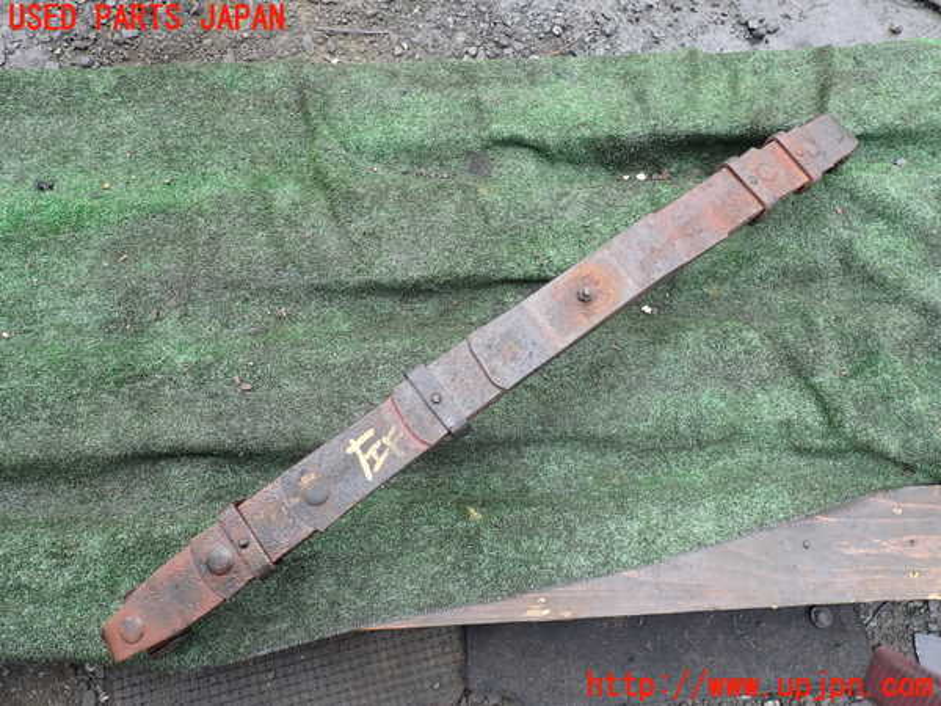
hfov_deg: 69.4
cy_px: 353
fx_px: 680
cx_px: 470
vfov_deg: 54.9
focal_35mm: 25
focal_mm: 4.5
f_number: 2.8
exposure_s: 1/125
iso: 100
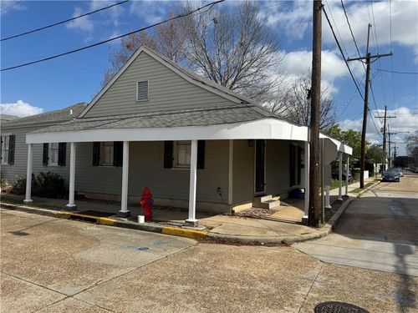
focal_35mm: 24
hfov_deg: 71.6
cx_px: 209
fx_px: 290
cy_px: 156
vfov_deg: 56.8
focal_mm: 6.76
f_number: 1.78
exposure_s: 1/7092
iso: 80
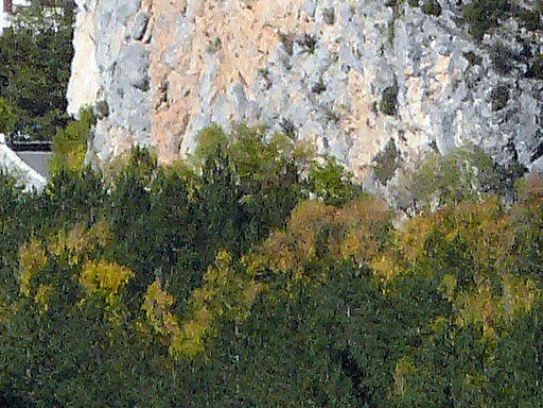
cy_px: -980
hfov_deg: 1.1
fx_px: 27843
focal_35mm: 1775
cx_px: 151
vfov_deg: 0.8
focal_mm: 52.6
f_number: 8
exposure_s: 1/400
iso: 100
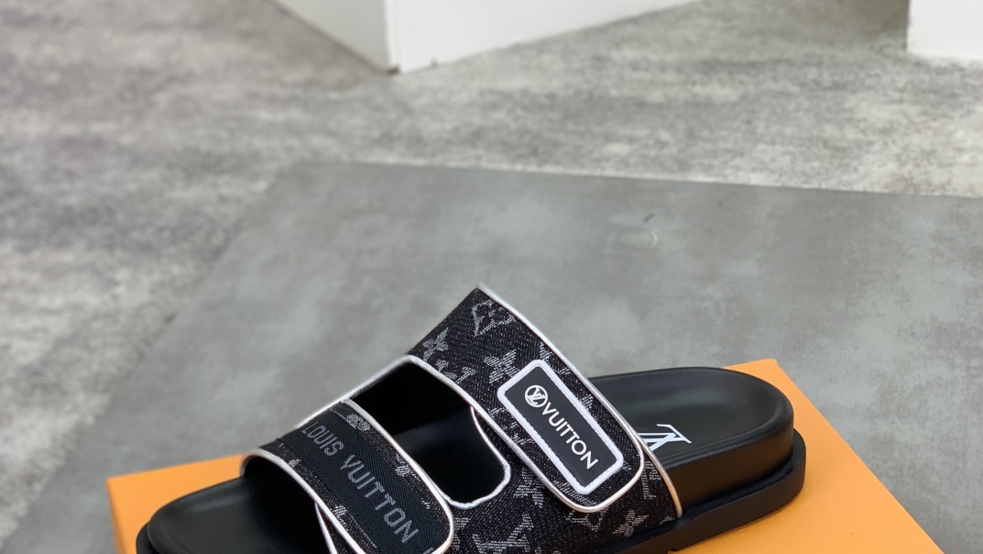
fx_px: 1981
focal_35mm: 76
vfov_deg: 15.8
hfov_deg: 27.9
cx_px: 494
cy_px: 456
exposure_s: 1/100
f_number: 2.4
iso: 25
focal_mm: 6
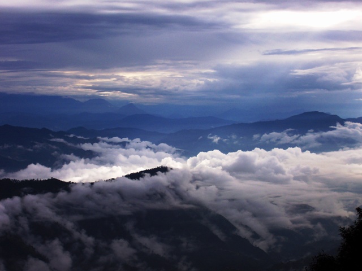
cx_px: 181
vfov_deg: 18.0
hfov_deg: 23.8
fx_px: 858
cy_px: 136
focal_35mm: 82
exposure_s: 1/675
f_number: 4
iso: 80
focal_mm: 13.5
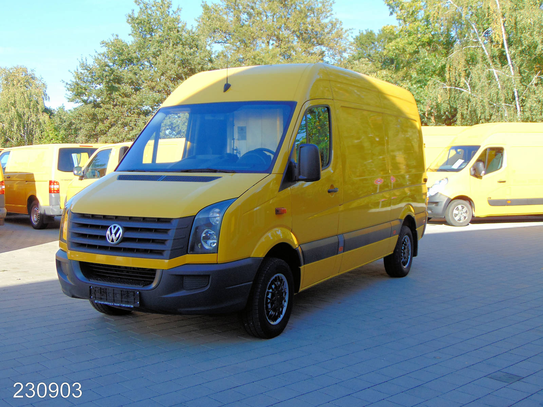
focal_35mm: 42
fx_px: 659
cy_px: 204
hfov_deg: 44.8
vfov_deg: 34.3
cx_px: 272
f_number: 3.3
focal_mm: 7.6
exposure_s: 1/320
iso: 80
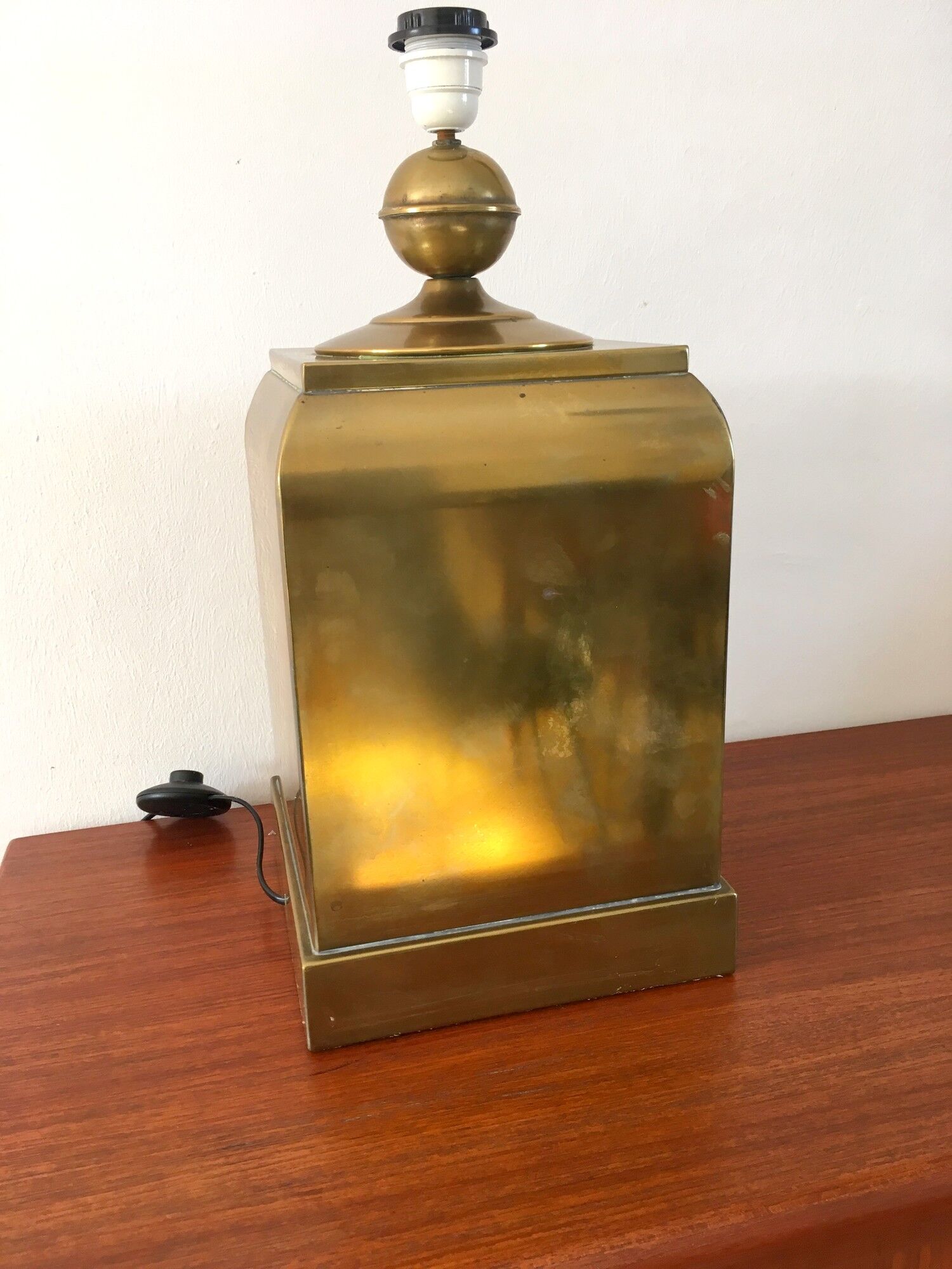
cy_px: 634
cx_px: 476
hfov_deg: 48.2
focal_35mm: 29
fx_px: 1063
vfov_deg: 61.7
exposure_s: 1/33
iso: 64
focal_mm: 4.15
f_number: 2.2
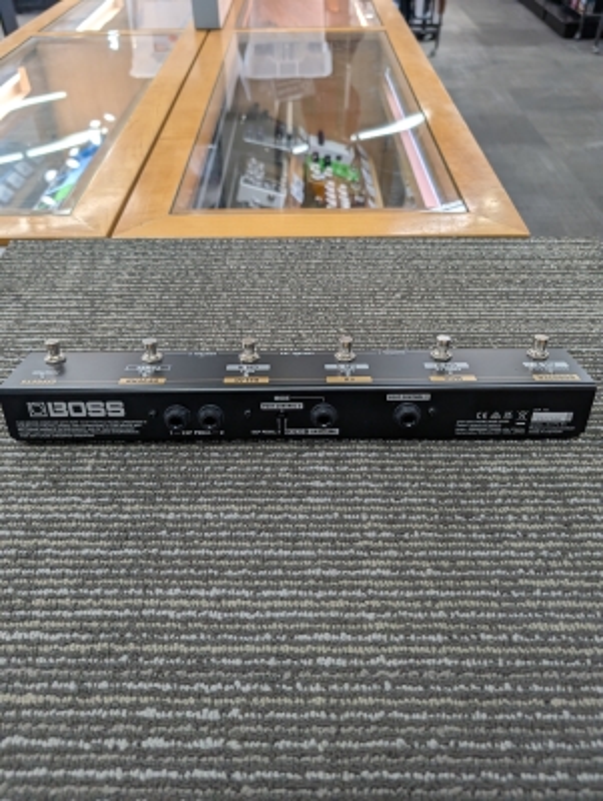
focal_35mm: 24
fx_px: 556
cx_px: 302
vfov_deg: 71.5
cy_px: 400
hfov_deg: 56.9
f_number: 1.68
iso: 182
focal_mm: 6.9
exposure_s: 1/120
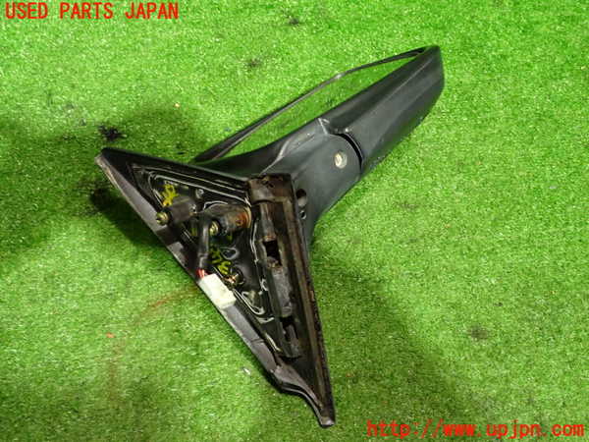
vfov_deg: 39.7
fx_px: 613
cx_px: 294
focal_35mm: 36
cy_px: 221
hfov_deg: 51.4
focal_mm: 6.37
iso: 800
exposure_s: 1/20
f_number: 2.5
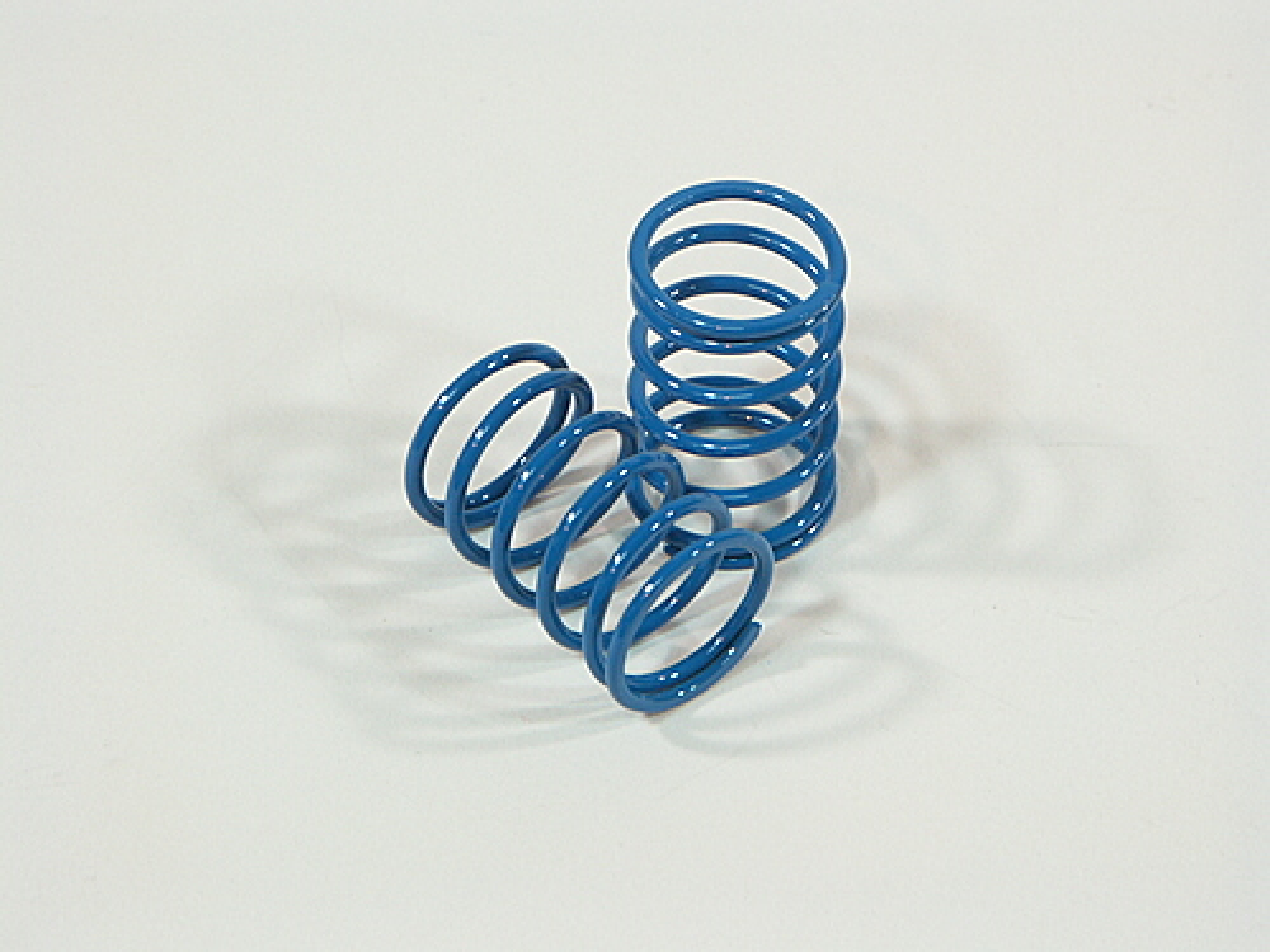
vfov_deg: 7.5
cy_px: 476
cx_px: 635
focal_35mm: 199
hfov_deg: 9.9
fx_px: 7301
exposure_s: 1/8
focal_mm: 50.48
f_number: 11
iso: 100
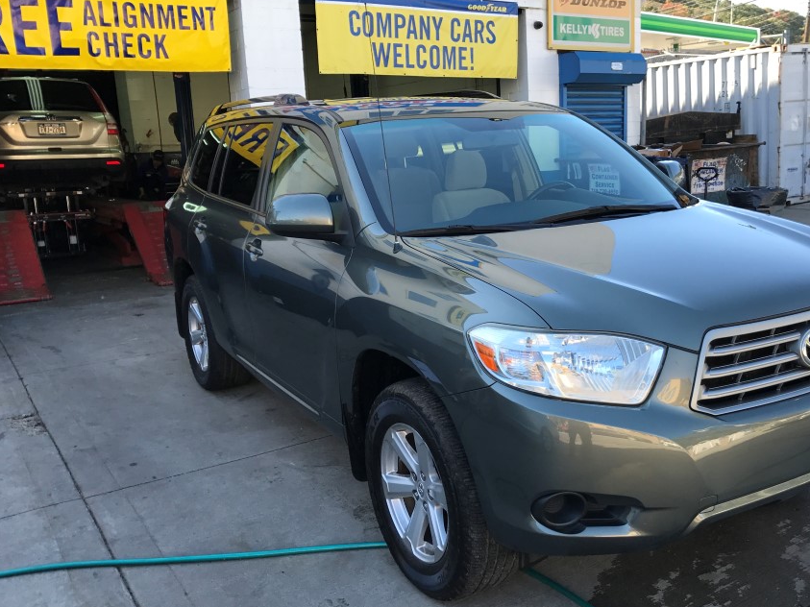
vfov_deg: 41.8
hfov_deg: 53.6
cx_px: 488
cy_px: 314
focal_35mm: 34
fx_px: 795
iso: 20
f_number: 1.8
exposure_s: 1/337
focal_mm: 3.99
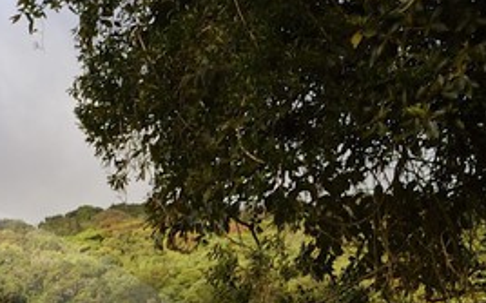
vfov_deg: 7.7
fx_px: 1932
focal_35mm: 146
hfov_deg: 13.5
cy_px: 922
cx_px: -254
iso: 400
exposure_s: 1/160
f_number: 10
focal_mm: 24
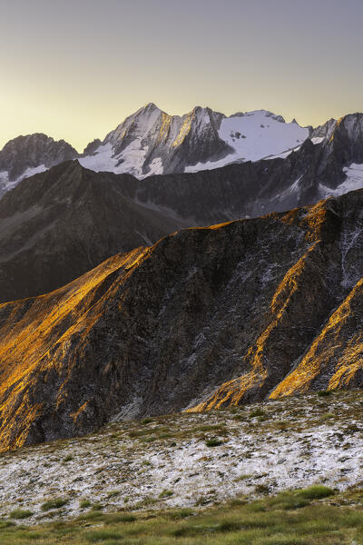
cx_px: 182
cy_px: 272
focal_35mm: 70
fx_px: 1059
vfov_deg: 28.8
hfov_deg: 19.5
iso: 100
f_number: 13
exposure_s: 1/2
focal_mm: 70
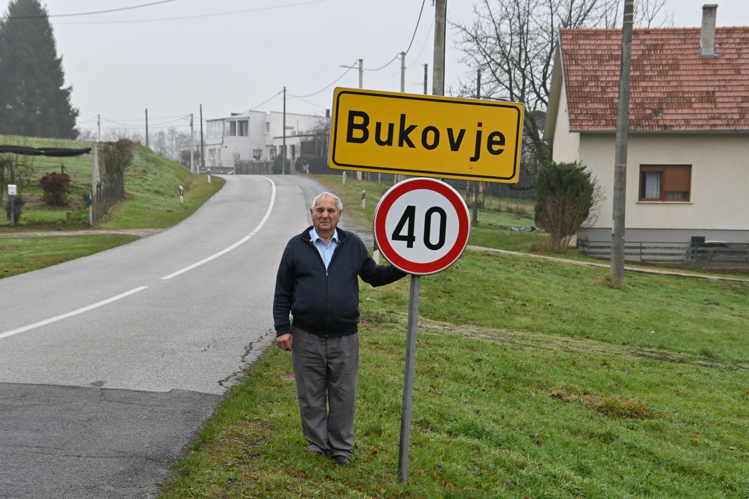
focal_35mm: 82
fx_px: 1716
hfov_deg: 24.6
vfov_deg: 16.6
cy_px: 250
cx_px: 374
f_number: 6.3
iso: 320
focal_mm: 55
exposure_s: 1/200
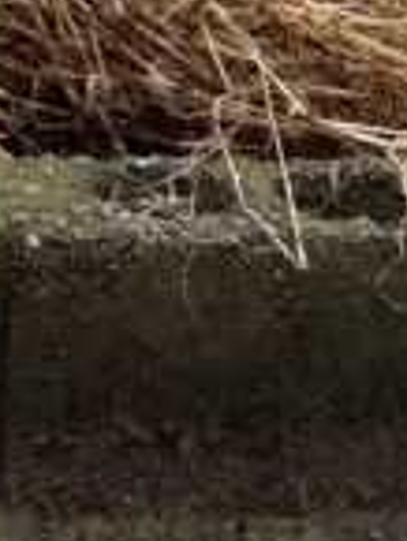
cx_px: -706
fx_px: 2865
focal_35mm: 183
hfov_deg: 7.4
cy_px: -657
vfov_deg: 9.8
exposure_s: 1/1135
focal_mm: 5.96
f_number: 1.6
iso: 50
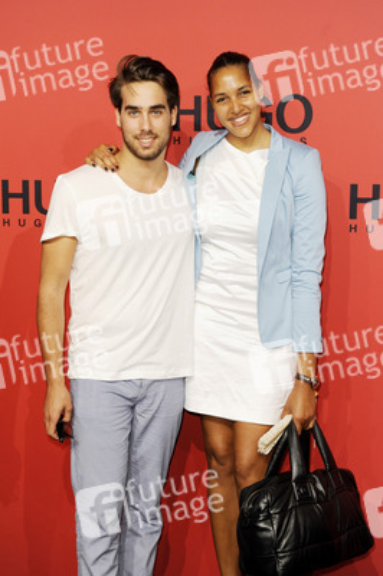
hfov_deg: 22.6
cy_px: 288
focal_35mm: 60
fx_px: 959
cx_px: 192
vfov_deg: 33.4
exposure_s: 1/160
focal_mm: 60
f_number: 5.6
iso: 800
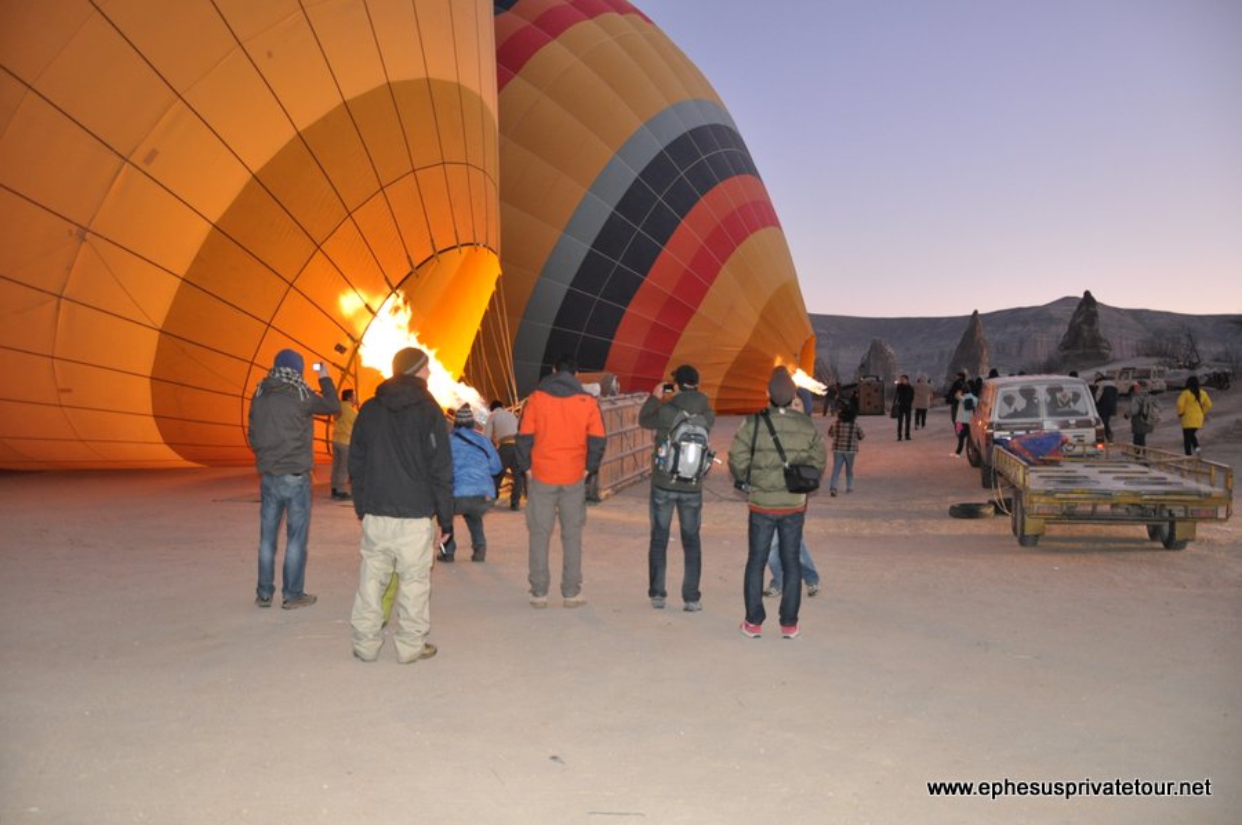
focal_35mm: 27
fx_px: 930
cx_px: 621
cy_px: 412
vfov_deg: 47.8
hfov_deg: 67.4
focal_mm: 18
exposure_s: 1/60
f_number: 3.5
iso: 800
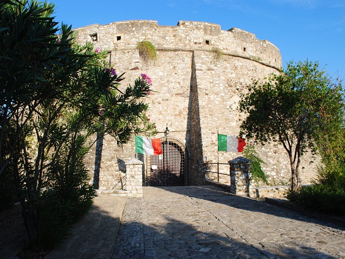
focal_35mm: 30
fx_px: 299
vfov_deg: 46.8
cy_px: 133
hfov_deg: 59.8
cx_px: 153
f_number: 10
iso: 200
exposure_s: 1/250
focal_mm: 18
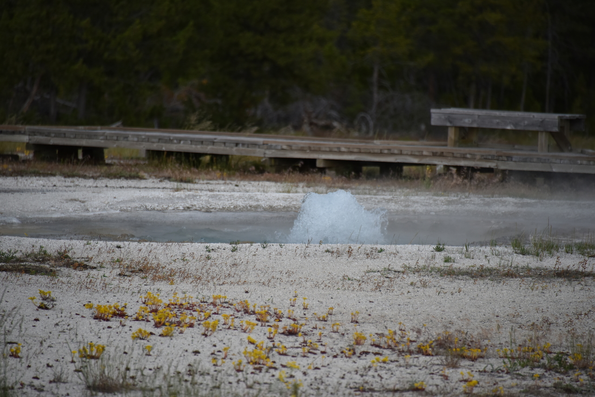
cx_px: 298
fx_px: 4959
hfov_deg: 6.9
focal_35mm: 300
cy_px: 198
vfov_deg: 4.6
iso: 800
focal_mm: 300
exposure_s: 1/640
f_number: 5.6
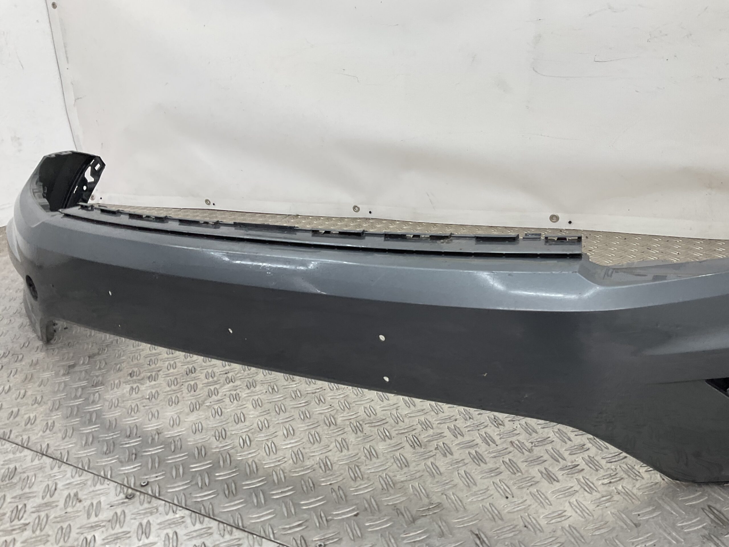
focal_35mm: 29
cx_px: 364
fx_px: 611
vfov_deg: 48.2
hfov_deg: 61.7
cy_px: 274
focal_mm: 3
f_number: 1.8
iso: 20
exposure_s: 1/100
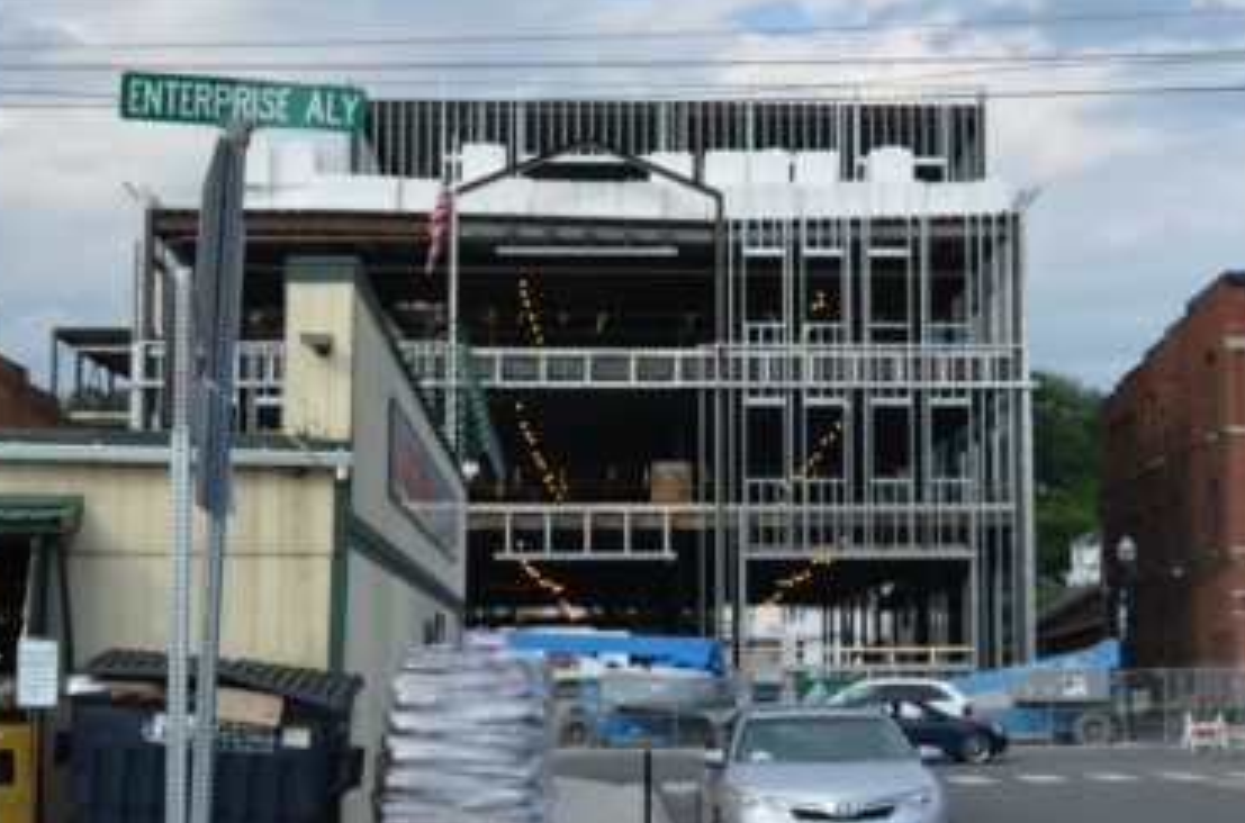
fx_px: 2104
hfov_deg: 32.8
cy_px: 444
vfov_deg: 22.1
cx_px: 793
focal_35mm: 61
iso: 160
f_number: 8
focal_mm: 30
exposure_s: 1/250
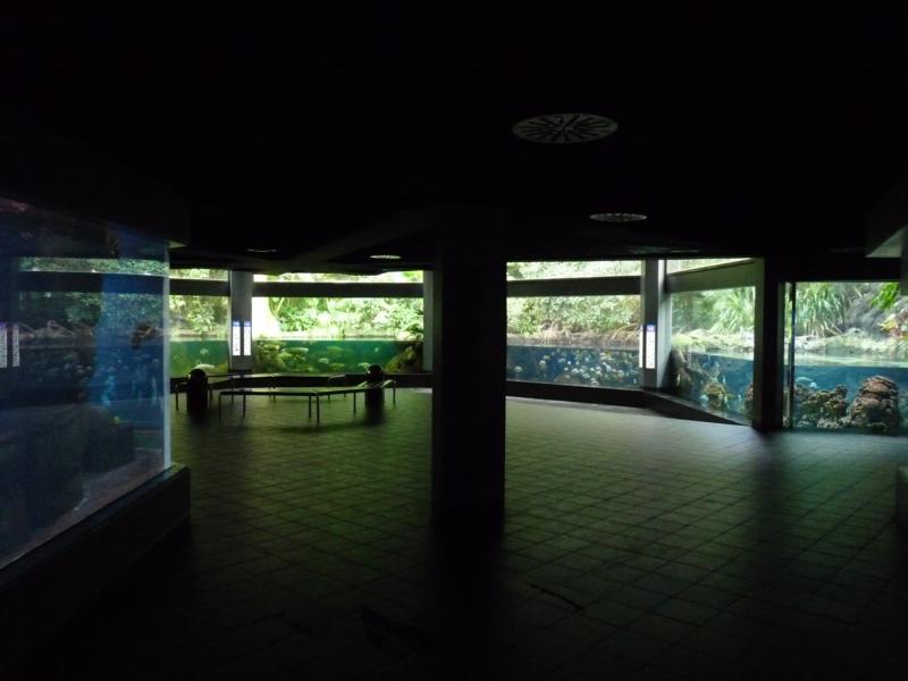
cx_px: 454
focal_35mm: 27
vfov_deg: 51.4
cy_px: 340
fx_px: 708
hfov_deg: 65.3
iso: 800
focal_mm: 4.8
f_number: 2.8
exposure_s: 1/25
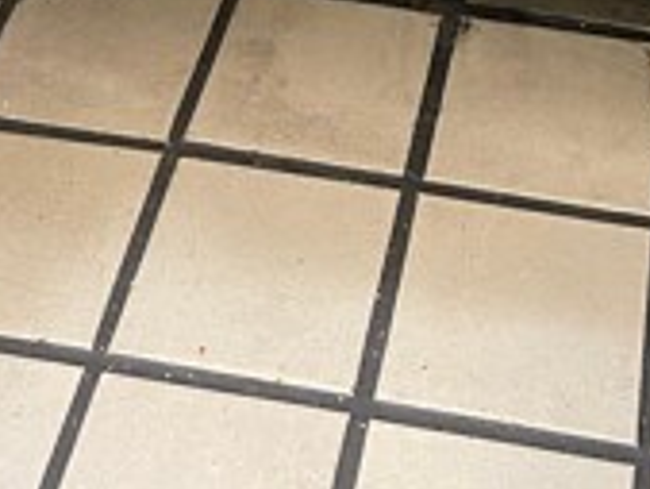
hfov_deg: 20.9
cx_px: 338
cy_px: -373
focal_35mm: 94
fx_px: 1766
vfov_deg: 14.1
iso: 400
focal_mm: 5.1
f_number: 1.6
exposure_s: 1/40
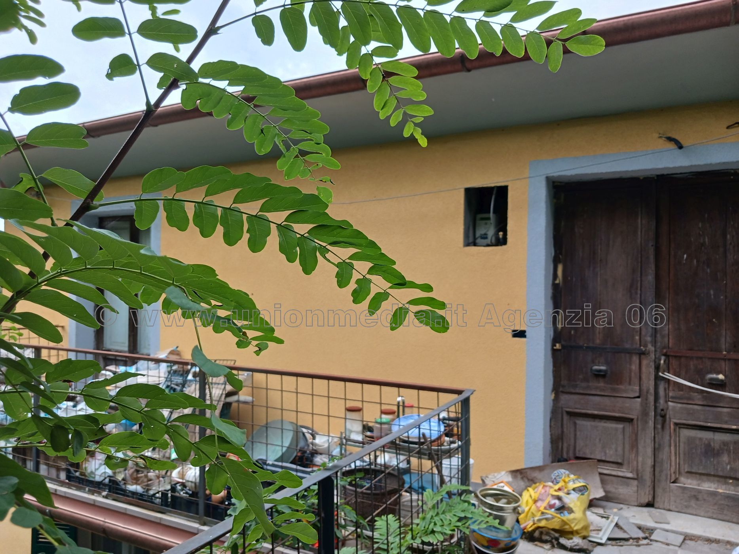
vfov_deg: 51.3
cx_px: 370
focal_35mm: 27
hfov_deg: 65.3
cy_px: 277
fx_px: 576
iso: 32
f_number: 1.8
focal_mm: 4
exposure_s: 1/100
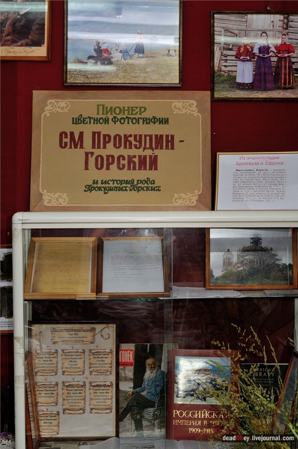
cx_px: 149
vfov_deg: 27.0
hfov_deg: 18.1
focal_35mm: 75
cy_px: 224
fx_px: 934
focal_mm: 50
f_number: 4.5
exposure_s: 1/60
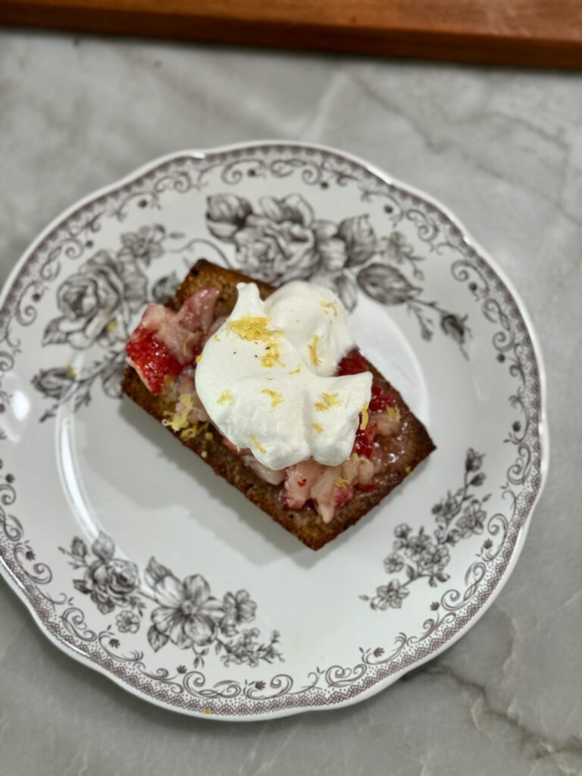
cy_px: 388
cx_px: 291
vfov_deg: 39.7
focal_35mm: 48
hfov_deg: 30.3
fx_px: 1076
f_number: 1.78
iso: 200
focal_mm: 6.76
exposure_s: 1/40
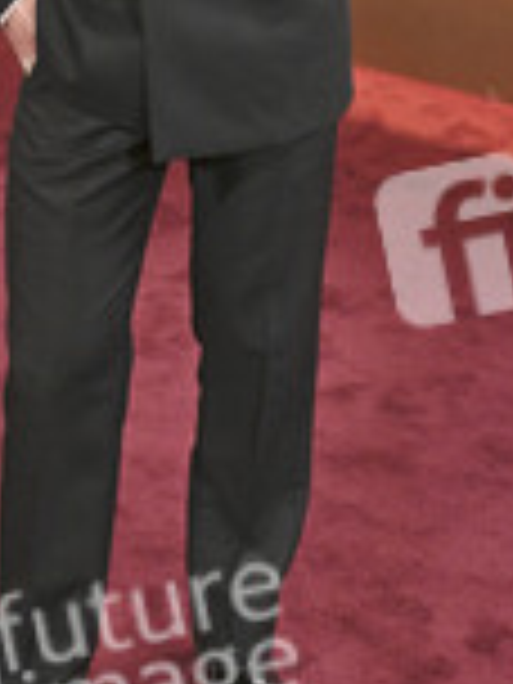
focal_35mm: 106
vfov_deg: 18.1
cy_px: -4
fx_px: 2095
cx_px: 198
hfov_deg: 14.0
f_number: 5.6
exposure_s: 1/320
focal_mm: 42
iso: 2500
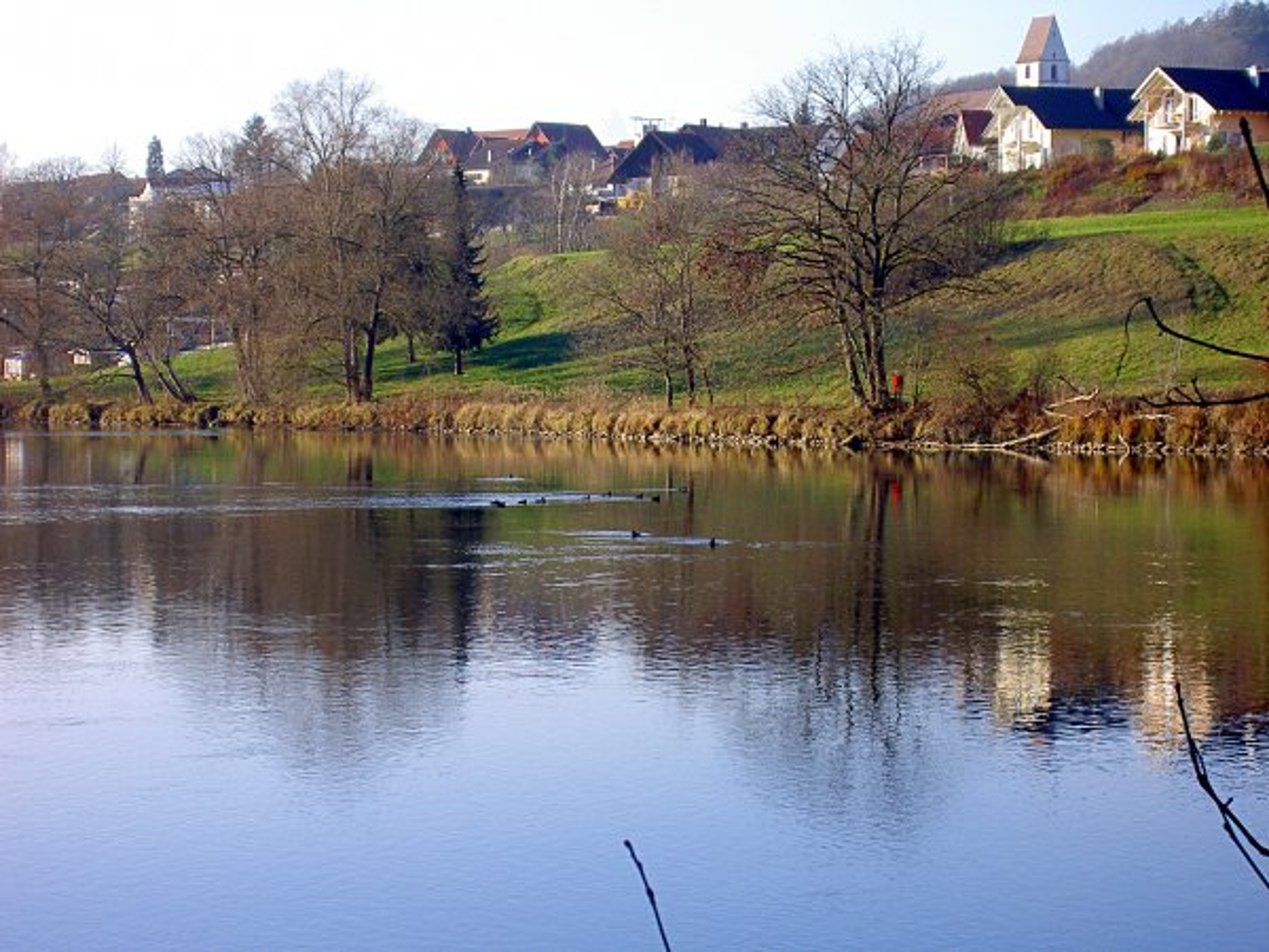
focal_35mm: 102
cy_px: 476
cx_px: 634
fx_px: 3739
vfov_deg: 14.5
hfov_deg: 19.3
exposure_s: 1/125
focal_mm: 16.8
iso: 50
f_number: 4.9
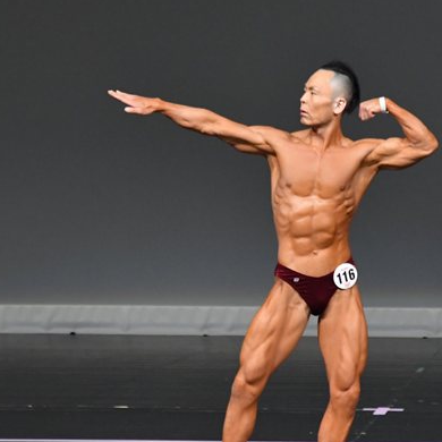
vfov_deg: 3.3
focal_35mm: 532
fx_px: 7685
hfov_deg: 3.3
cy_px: 270
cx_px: 320
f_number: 5.6
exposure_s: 1/400
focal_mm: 210
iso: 4000
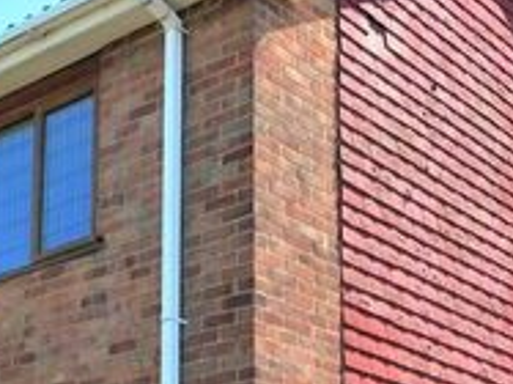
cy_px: 514
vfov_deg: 16.1
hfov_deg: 22.7
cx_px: 348
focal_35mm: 86
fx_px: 1274
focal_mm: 4
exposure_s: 1/1000
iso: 125
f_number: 3
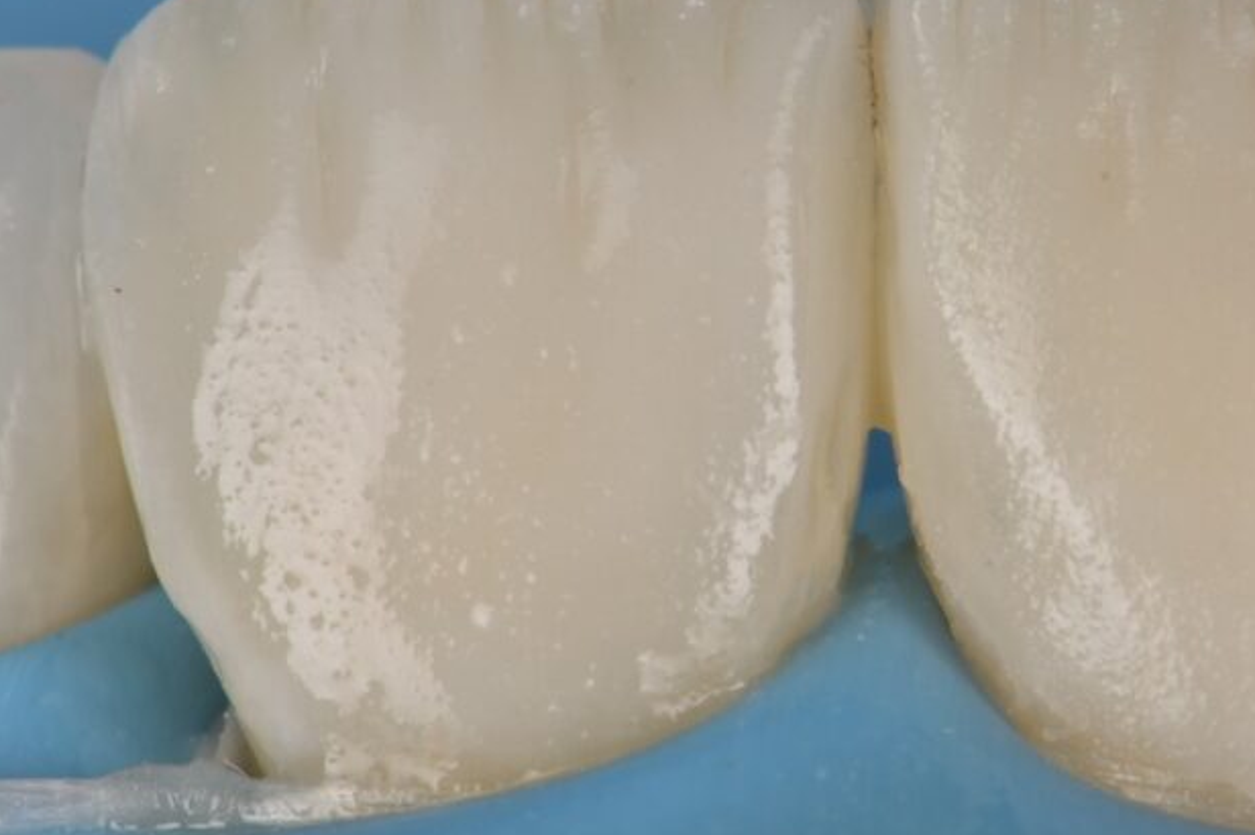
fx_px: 9093
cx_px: 874
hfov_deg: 7.9
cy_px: 279
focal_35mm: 261
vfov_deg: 5.3
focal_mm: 105
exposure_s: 1/160
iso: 200
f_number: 32
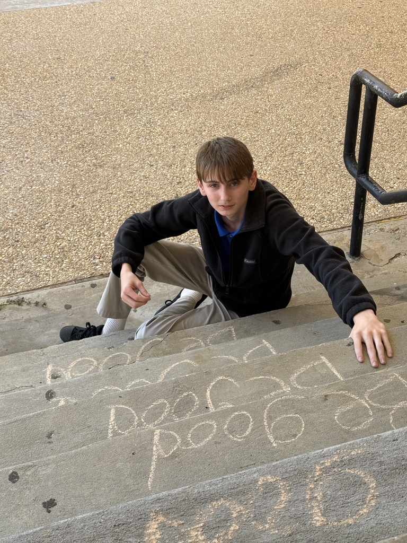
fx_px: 752
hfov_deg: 30.3
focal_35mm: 48
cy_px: 272
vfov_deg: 39.7
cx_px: 204
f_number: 1.78
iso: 80
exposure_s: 1/566
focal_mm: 6.76
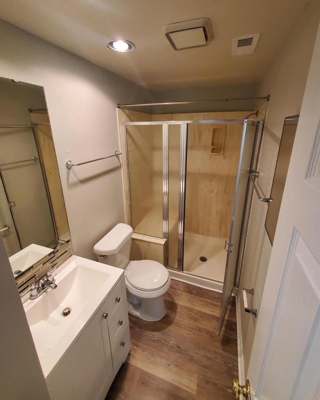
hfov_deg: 87.9
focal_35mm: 14
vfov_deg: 100.5
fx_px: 166
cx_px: 164
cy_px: 182
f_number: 2.2
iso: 500
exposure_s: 1/59
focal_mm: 1.8
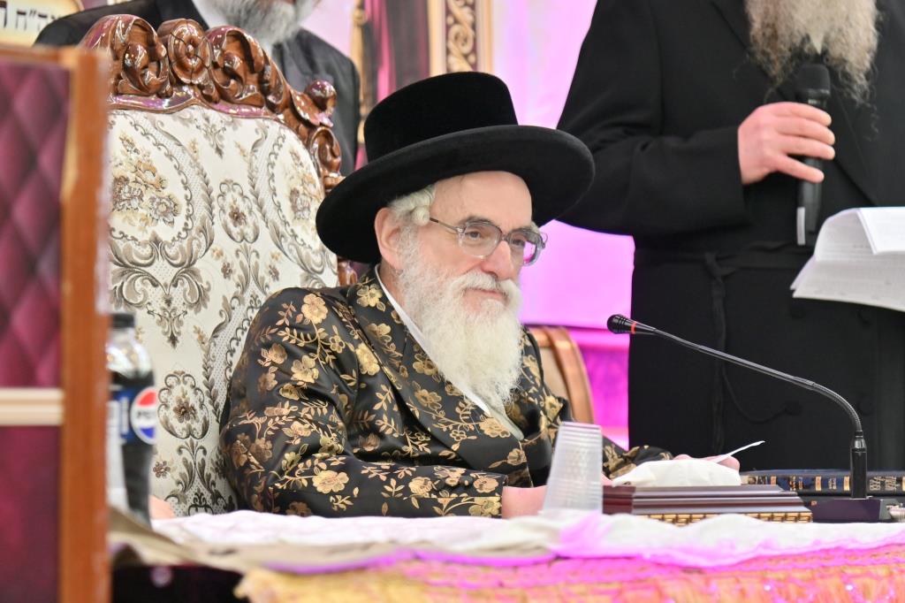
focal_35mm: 180
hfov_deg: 11.4
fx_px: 4523
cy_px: 302
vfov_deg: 7.6
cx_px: 452
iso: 400
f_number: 4
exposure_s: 1/160
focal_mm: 120
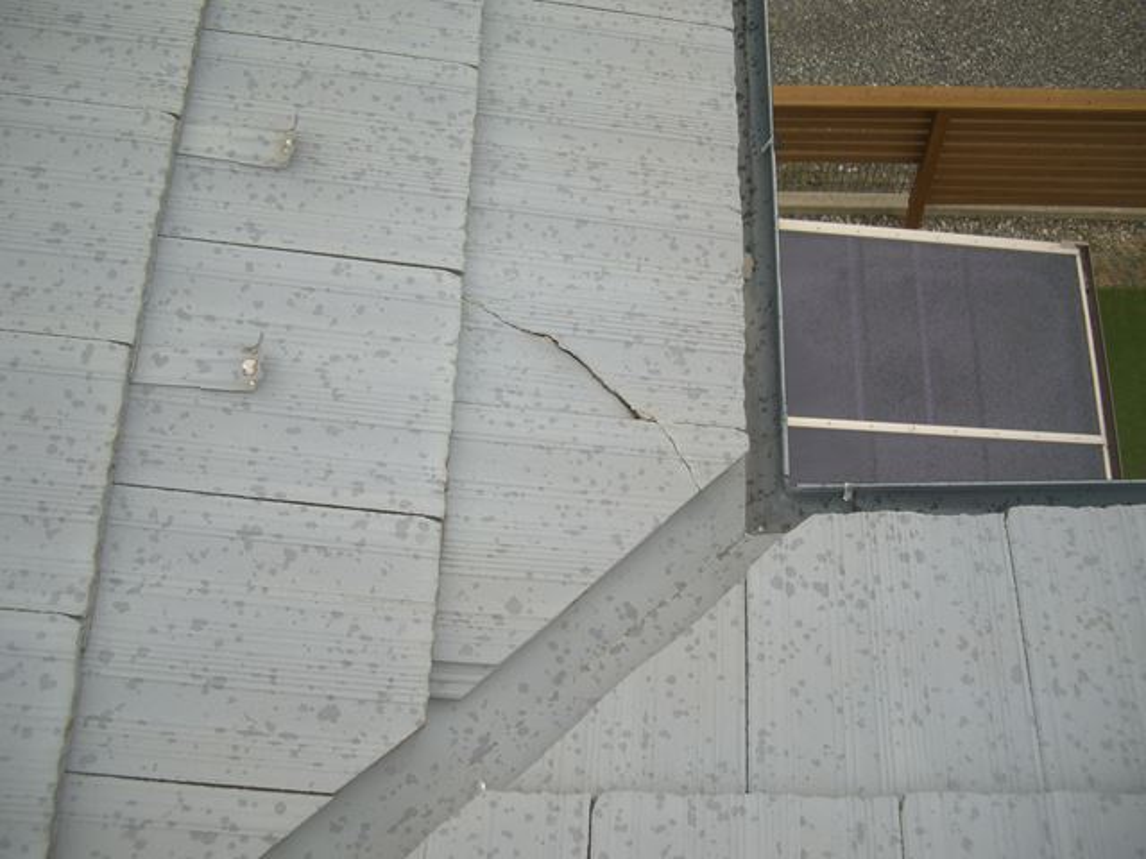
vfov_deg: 37.7
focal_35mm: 38
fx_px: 1258
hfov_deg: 49.0
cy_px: 430
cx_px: 573
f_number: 2.8
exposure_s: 1/200
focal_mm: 7.9
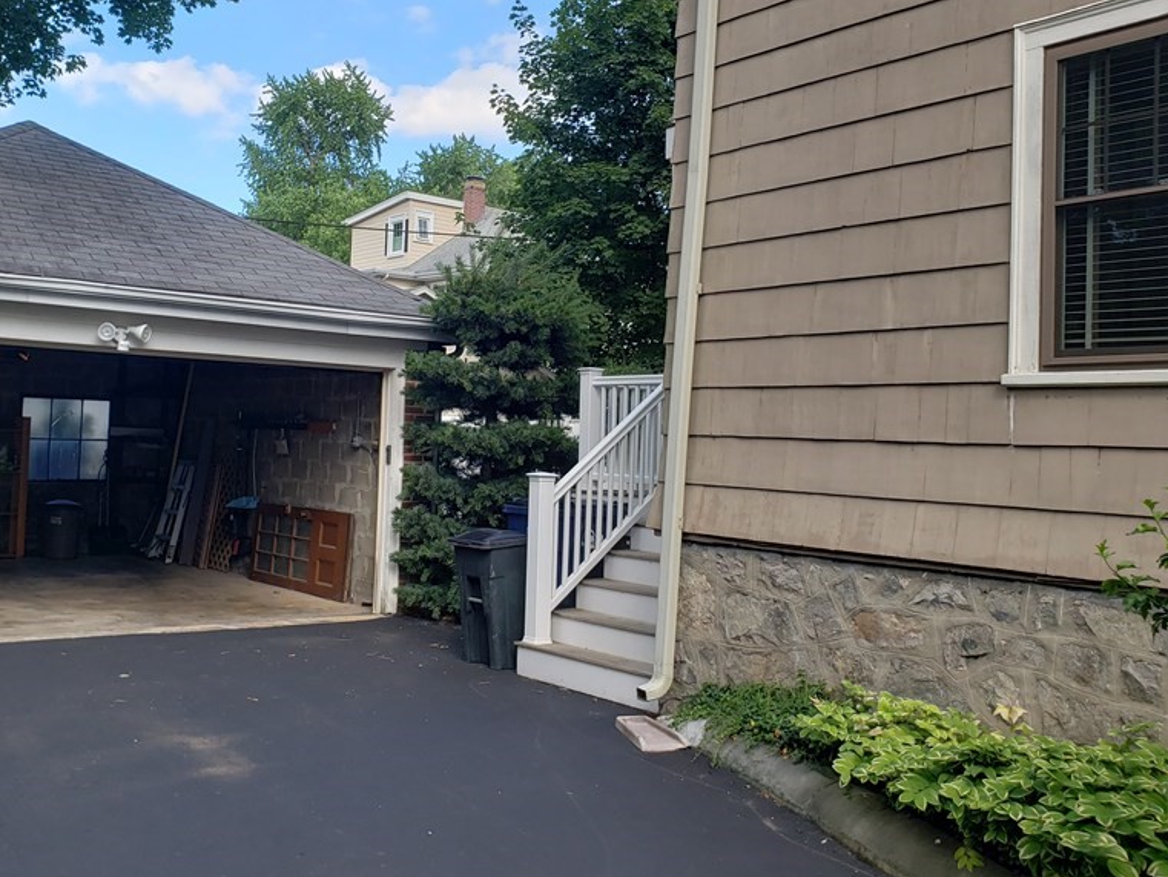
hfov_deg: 52.4
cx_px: 491
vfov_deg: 40.6
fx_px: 1181
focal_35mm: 35
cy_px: 367
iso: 50
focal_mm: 4.3
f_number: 2.4
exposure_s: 1/569
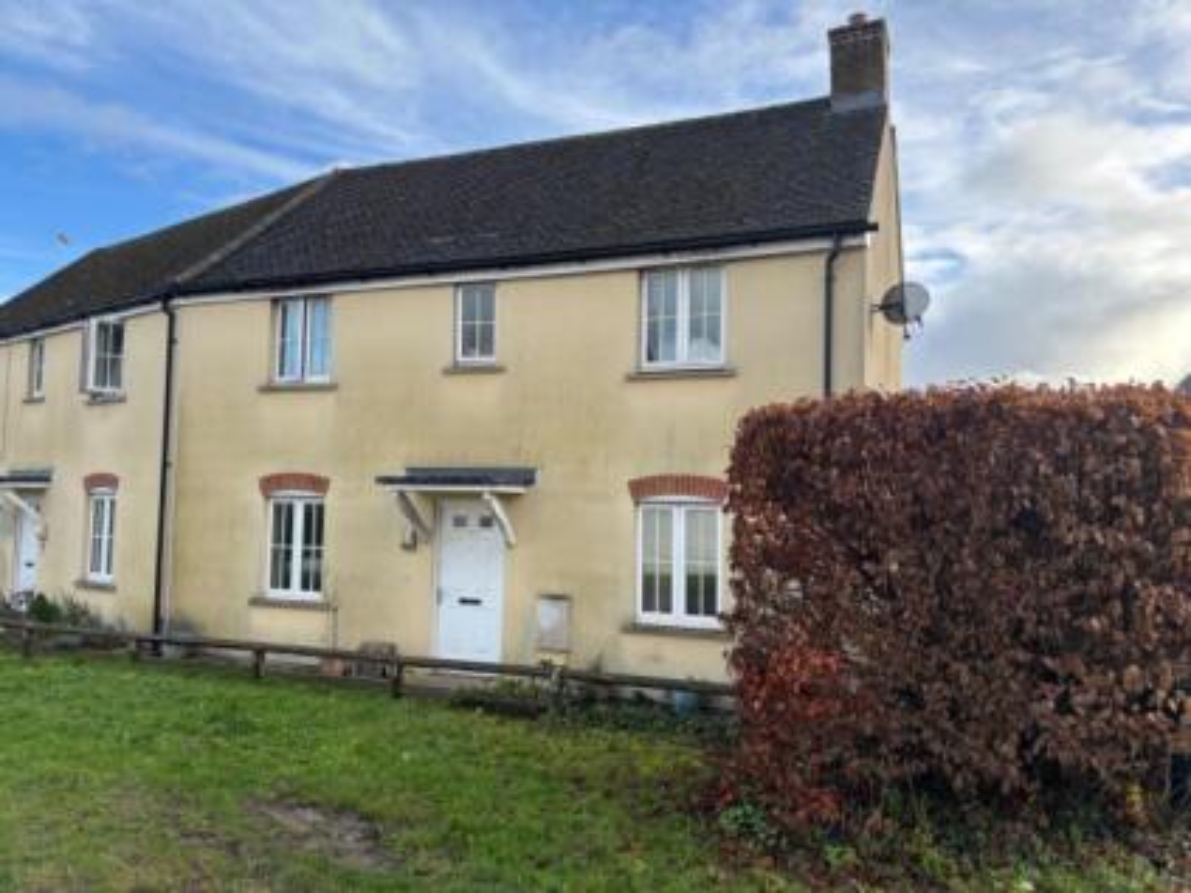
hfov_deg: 67.3
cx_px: 596
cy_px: 446
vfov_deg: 53.0
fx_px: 894
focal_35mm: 26
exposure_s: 1/865
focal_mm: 5.96
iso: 50
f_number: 1.6
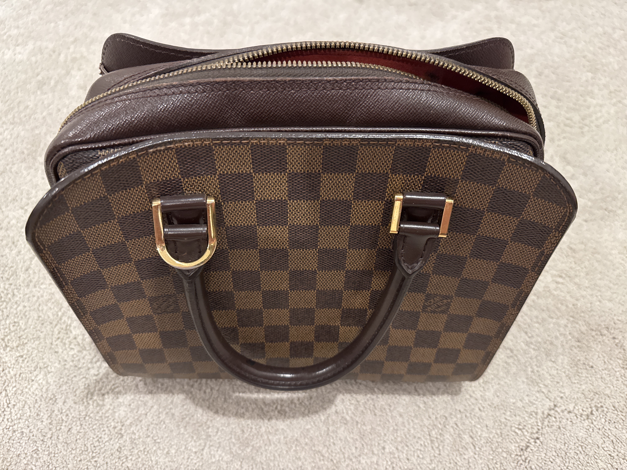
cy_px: 235
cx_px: 314
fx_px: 435
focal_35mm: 24
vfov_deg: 56.8
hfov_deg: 71.6
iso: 640
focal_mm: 6.76
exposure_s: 1/40
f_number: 1.78
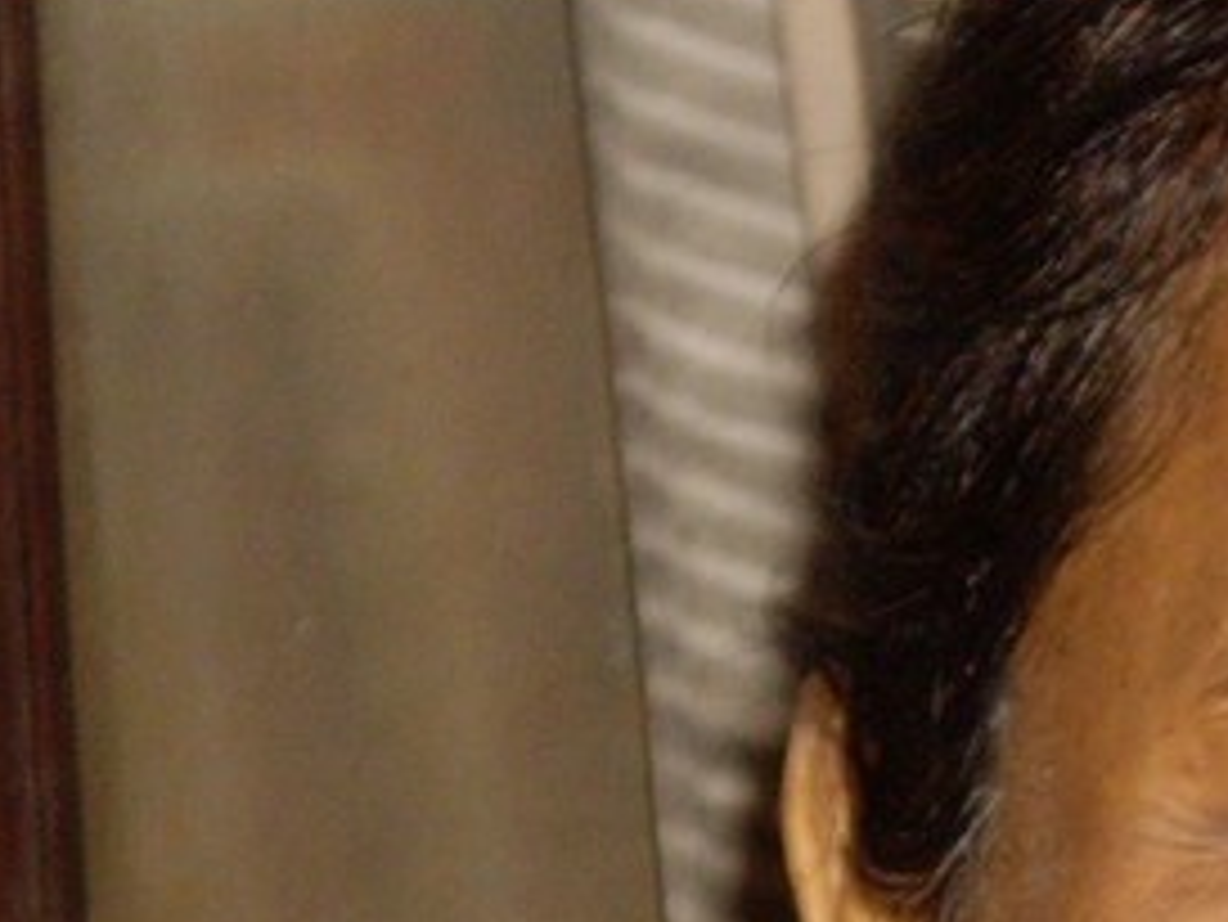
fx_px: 12493
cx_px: 1462
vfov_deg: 4.2
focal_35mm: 352
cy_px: 1156
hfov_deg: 5.6
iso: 200
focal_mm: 15.3
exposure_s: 1/100
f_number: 4.6
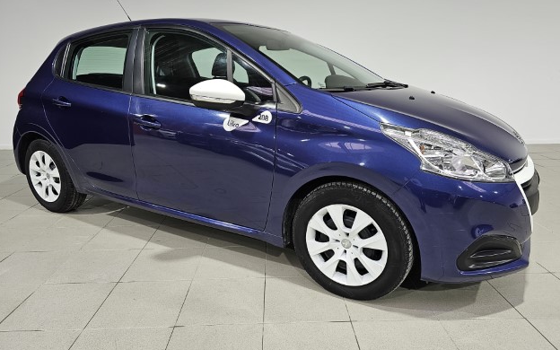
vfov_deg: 49.3
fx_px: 382
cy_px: 183
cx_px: 281
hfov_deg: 72.5
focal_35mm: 25
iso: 160
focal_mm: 6.3
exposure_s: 1/180
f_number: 1.7
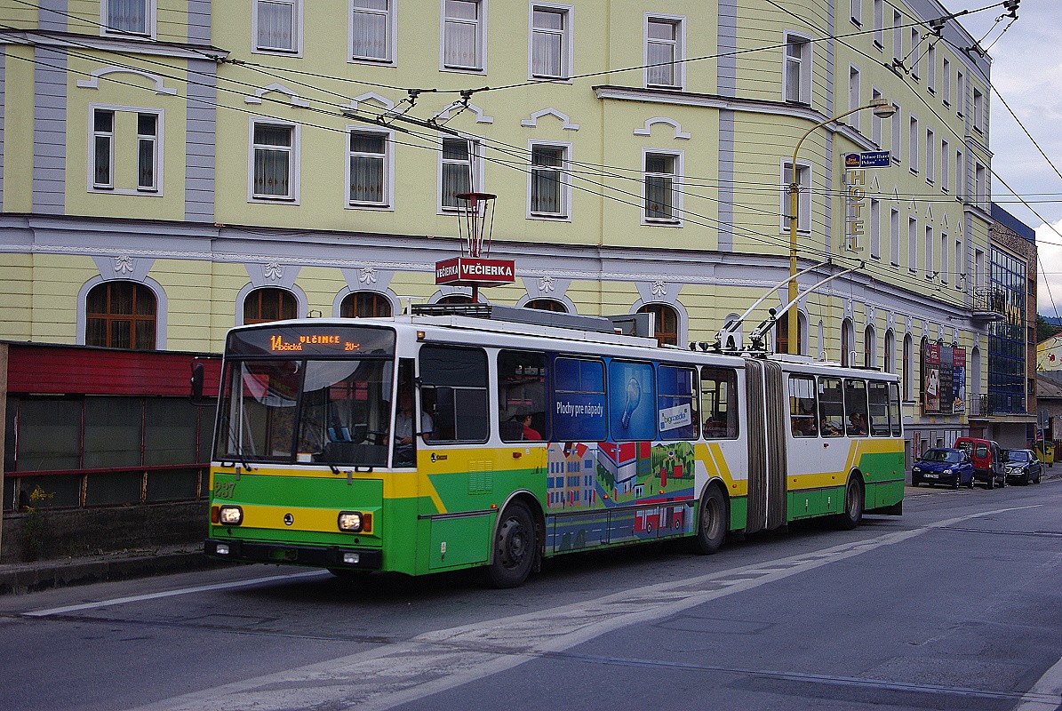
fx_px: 1595
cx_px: 531
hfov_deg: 36.8
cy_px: 356
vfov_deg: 25.1
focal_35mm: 54
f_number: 5
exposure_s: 1/250
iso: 200
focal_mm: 36
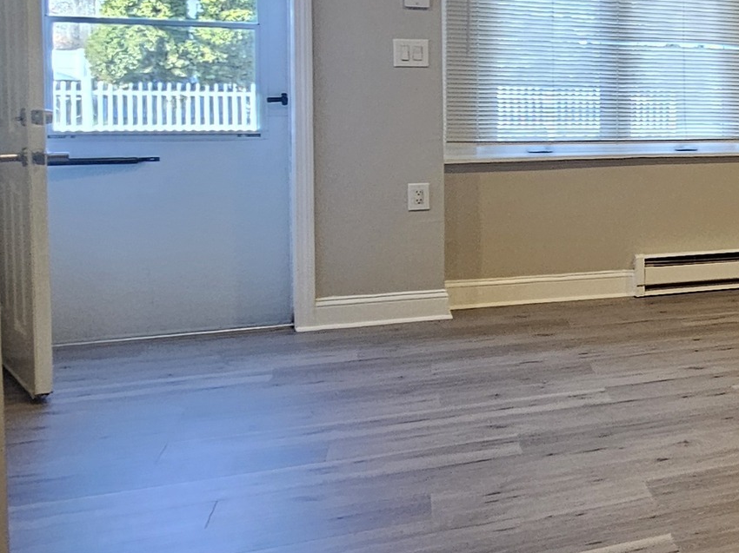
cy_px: 128
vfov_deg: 30.3
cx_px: 1224
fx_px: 1003
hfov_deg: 24.9
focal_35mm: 47
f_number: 2.2
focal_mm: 2.2
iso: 200
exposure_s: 1/60
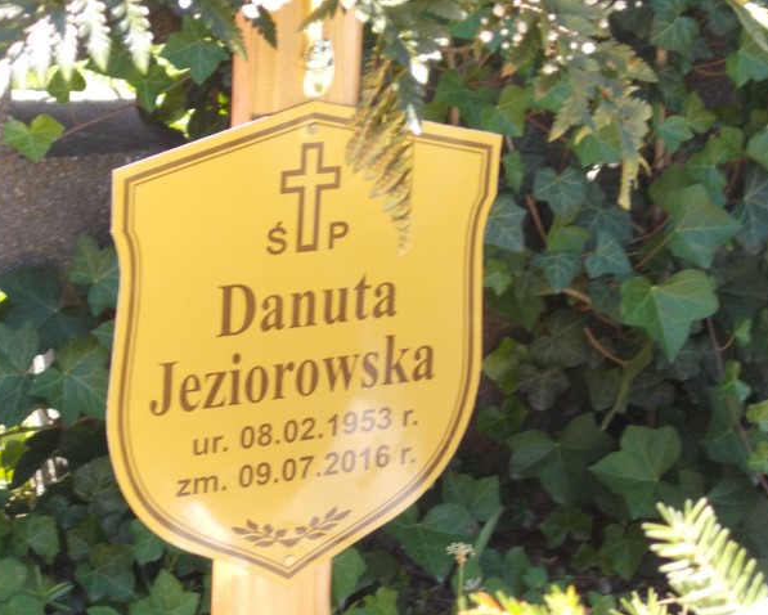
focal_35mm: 136
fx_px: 3092
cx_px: 396
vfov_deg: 11.4
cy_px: 308
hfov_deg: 14.2
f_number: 6.5
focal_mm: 23
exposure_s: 1/60
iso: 200
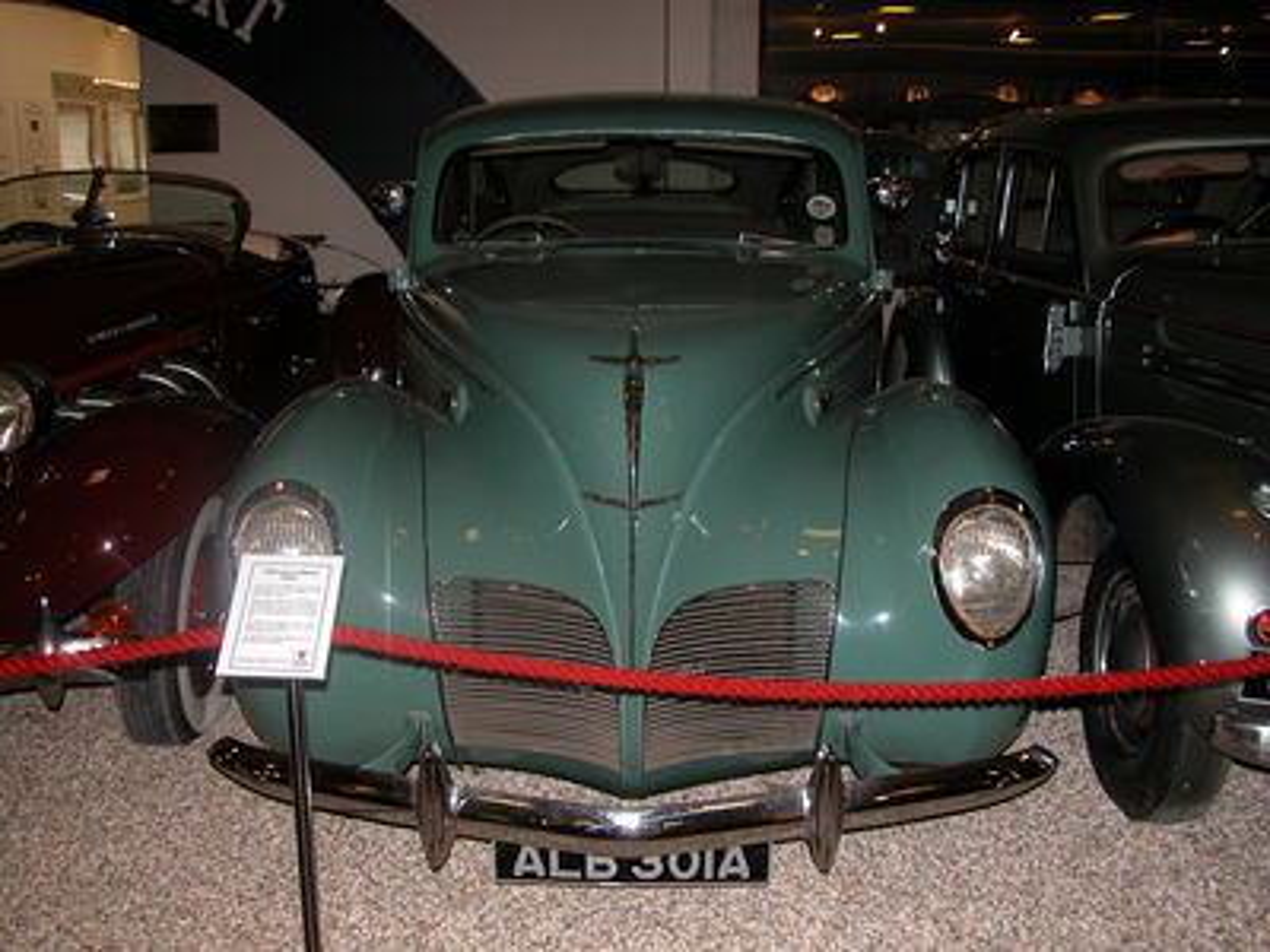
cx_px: 635
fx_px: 1284
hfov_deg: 52.6
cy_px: 476
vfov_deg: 40.7
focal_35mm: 35
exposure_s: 1/60
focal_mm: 8.9
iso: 100
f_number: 2.8
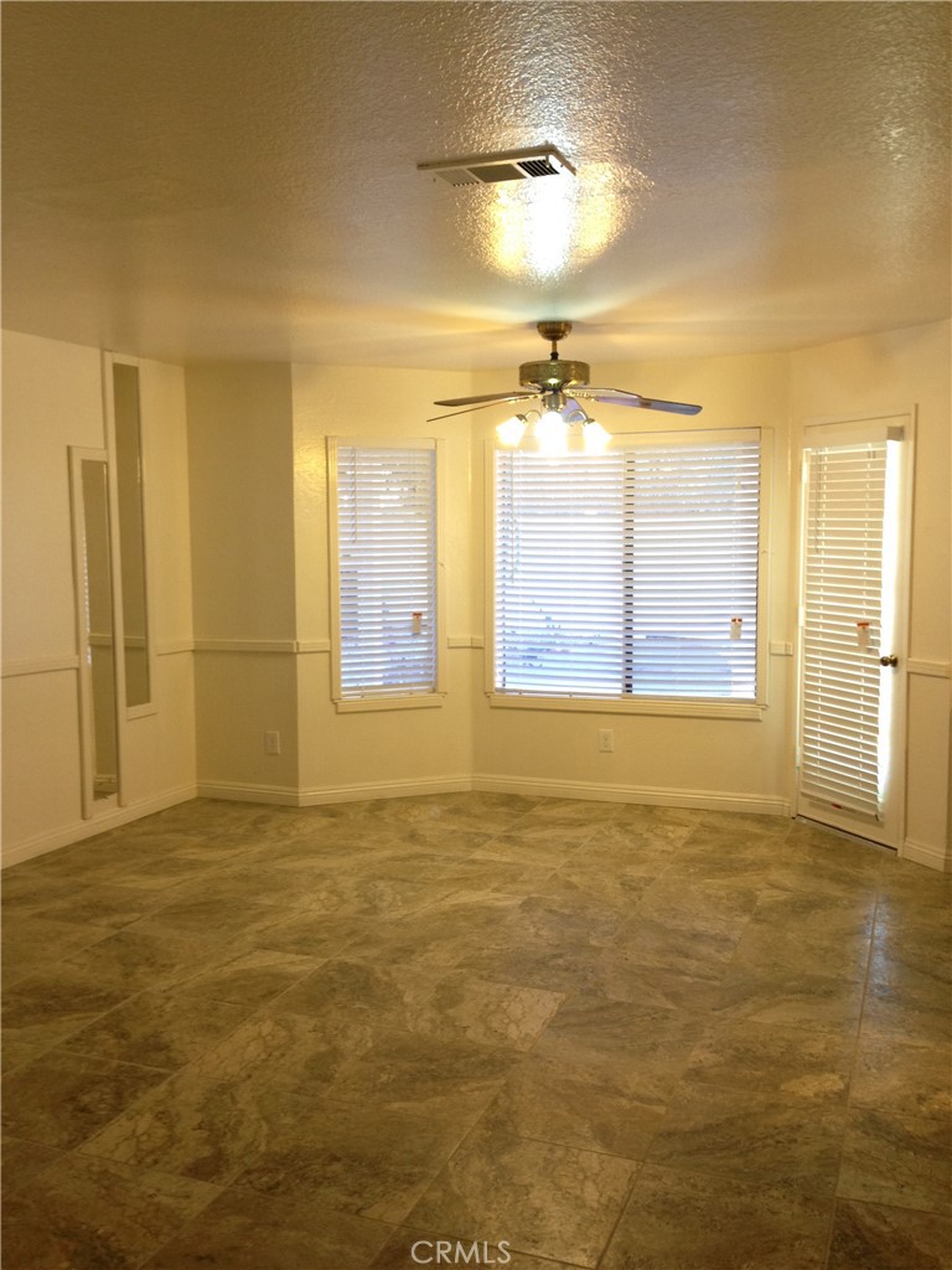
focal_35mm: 33
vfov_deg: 55.4
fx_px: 1210
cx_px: 476
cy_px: 635
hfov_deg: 42.9
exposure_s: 1/20
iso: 100
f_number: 2.4
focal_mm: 4.12
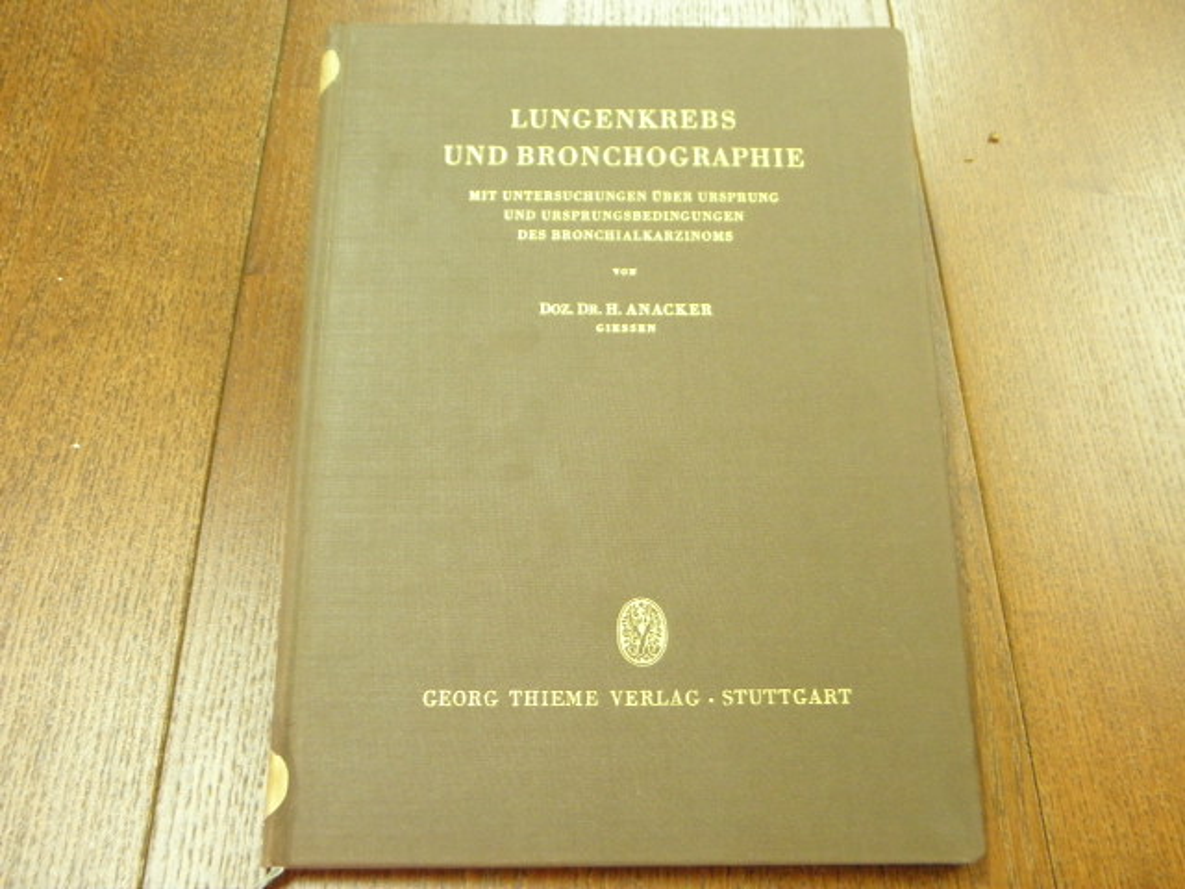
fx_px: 1335
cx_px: 592
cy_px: 444
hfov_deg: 47.9
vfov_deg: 36.8
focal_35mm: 39
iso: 400
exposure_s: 1/5
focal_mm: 7.1
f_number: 3.8
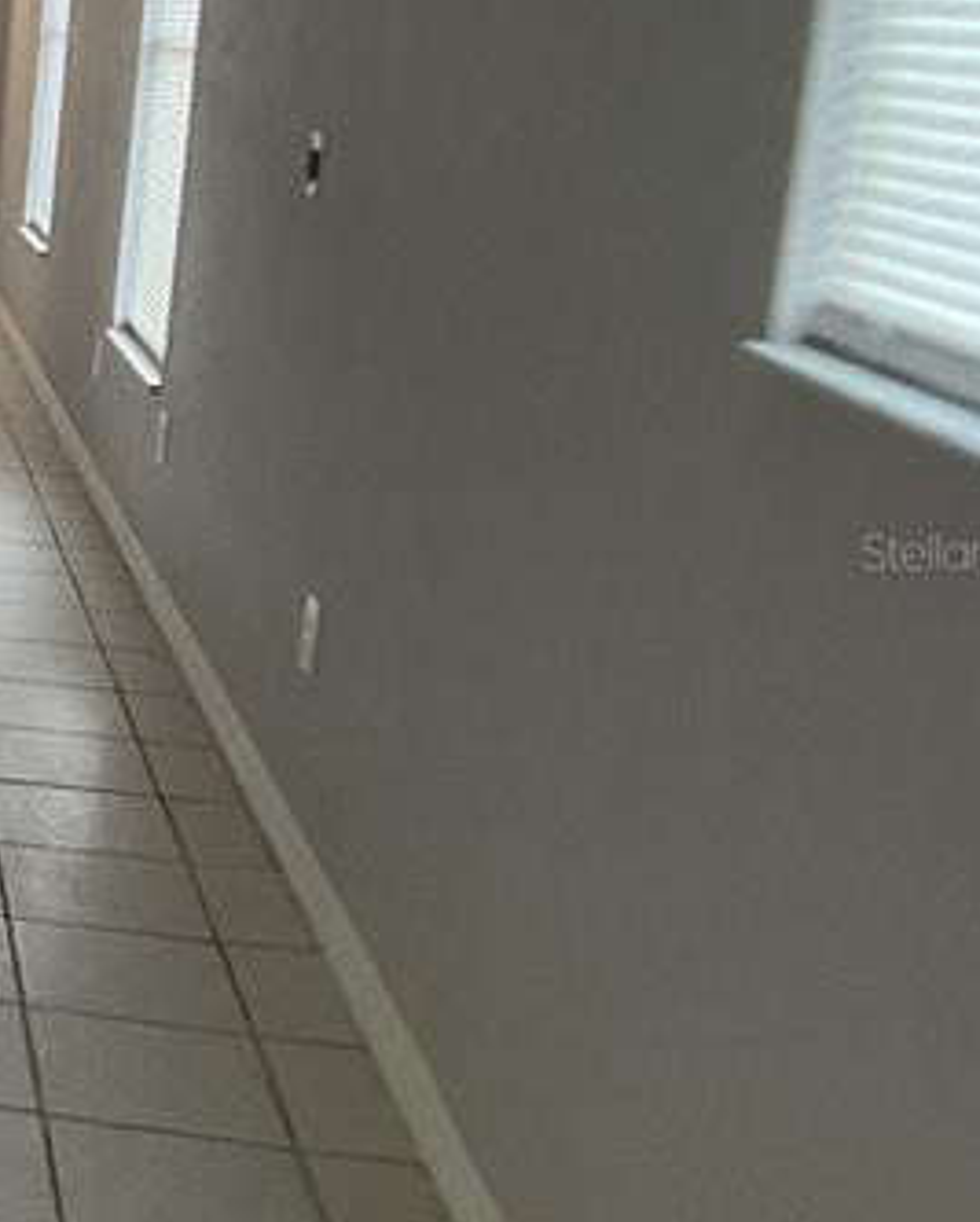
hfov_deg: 15.2
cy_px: 550
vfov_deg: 22.0
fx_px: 3150
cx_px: -796
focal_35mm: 87
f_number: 1.8
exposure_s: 1/60
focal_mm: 3
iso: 200
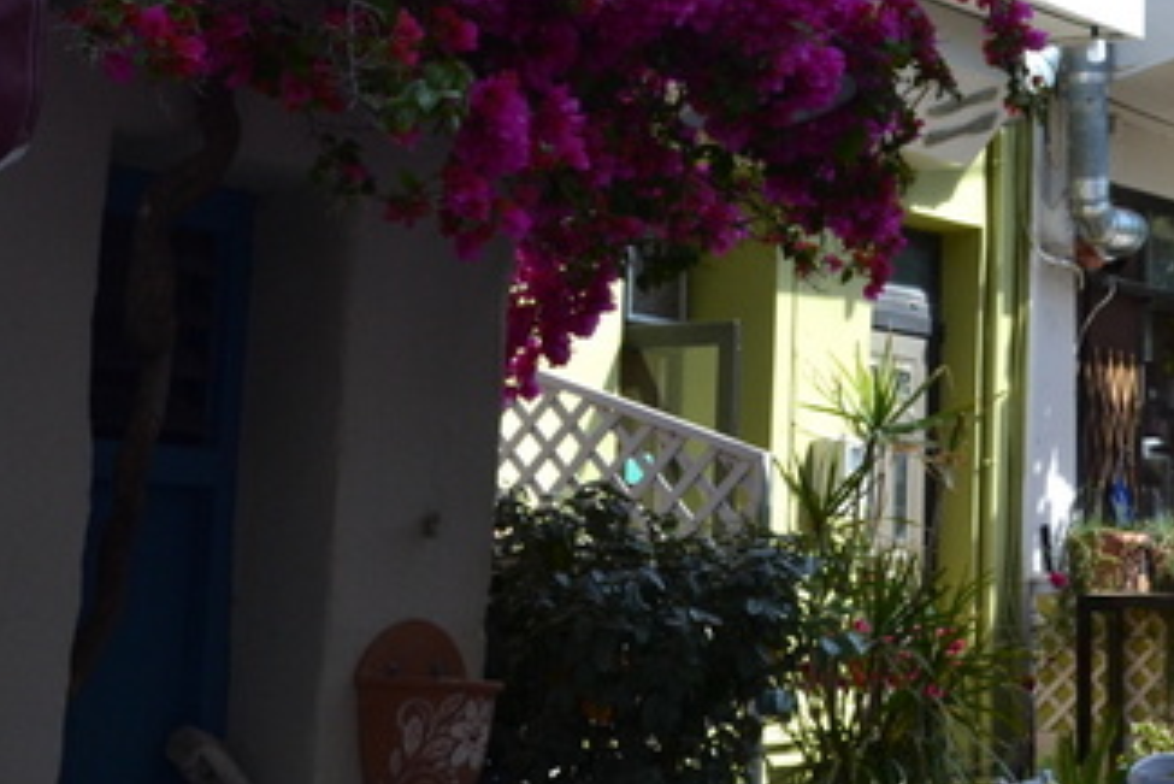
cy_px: -11
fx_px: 3132
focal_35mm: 96
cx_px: 1095
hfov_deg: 20.7
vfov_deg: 14.0
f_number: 10
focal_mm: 26
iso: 400
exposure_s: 1/250
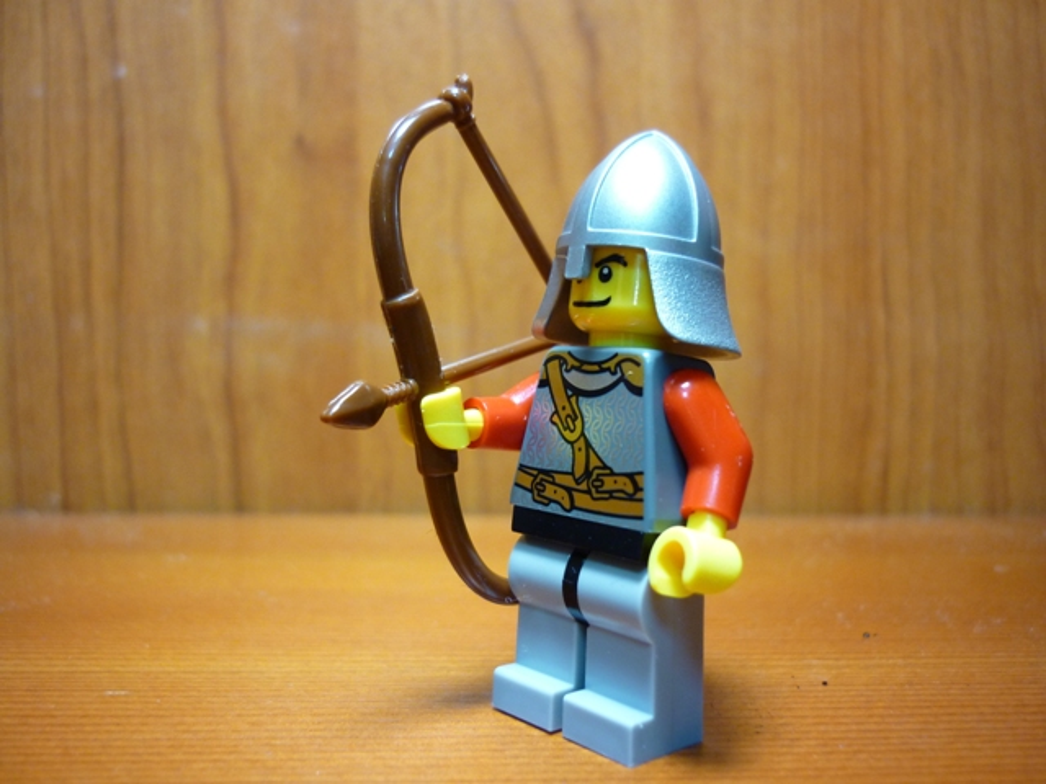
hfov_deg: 55.4
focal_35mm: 33
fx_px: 997
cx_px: 523
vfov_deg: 42.9
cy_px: 392
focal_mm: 5.5
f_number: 2.8
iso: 200
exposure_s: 1/30
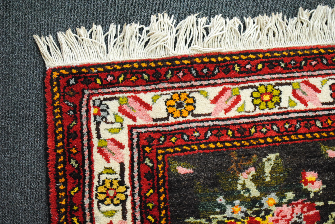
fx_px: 475
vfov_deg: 26.6
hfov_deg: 38.8
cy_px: 112
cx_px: 168
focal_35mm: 51
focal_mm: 34
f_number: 5
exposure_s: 1/30
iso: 1600
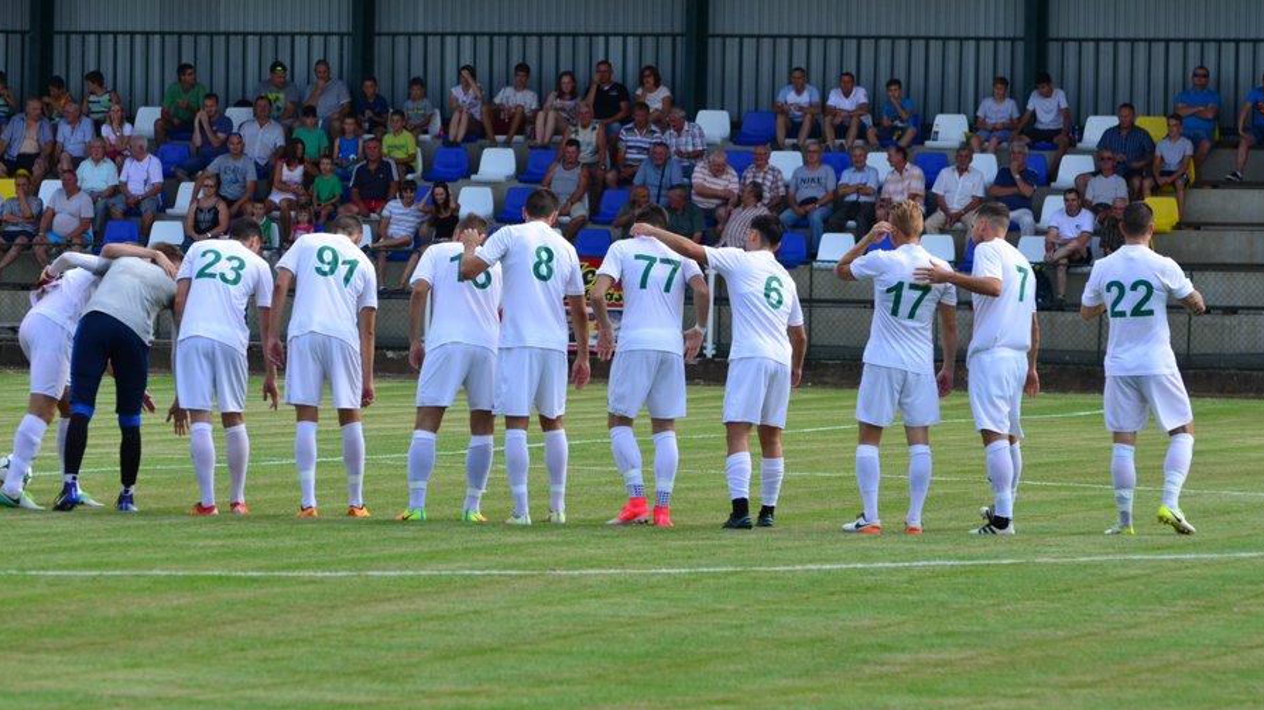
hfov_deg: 8.8
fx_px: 8194
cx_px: 633
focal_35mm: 245
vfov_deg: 5.0
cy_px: 398
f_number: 5.6
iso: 640
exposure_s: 1/2000
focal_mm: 155
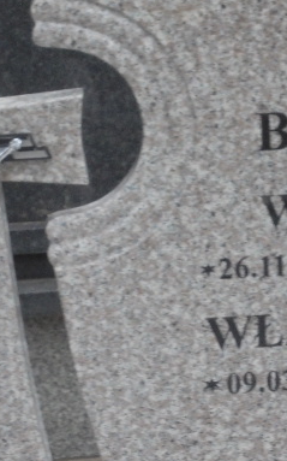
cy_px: 227
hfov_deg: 8.9
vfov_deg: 14.2
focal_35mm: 147
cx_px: 239
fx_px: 1842
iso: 400
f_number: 6.7
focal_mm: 14.9
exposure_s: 1/20
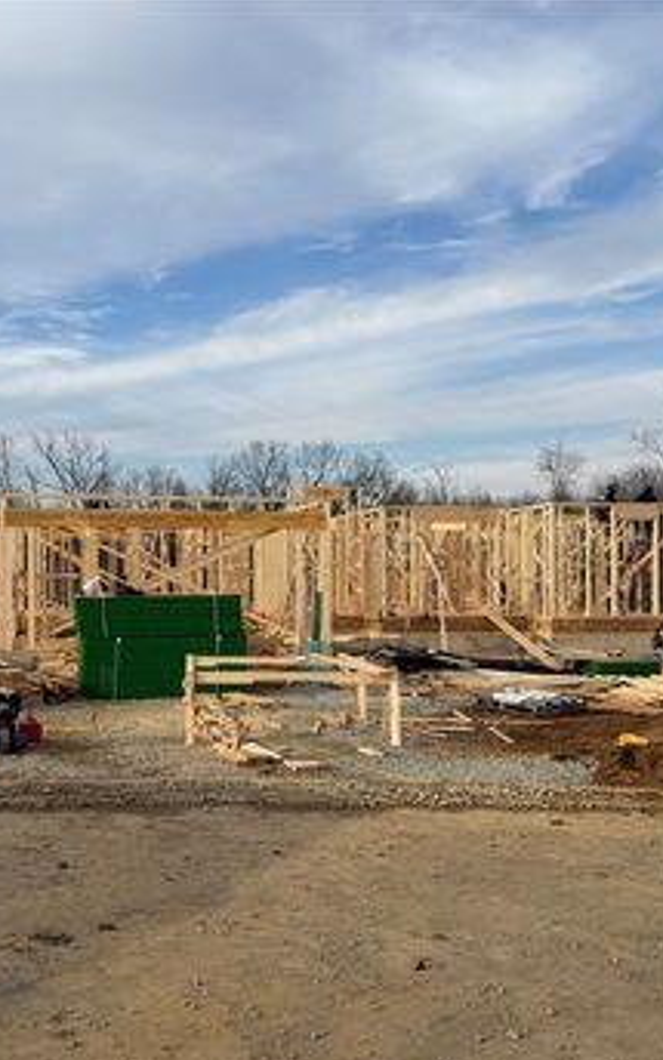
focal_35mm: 37
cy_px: 575
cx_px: 290
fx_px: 1070
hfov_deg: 34.4
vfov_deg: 52.7
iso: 80
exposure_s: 1/3759
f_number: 1.78
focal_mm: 6.76
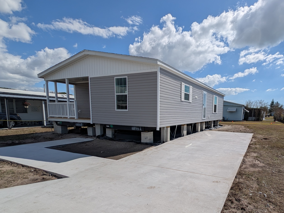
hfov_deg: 101.4
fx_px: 115
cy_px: 97
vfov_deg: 85.5
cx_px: 122
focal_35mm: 14
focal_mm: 2.23
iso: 38
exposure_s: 1/5076
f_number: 1.95
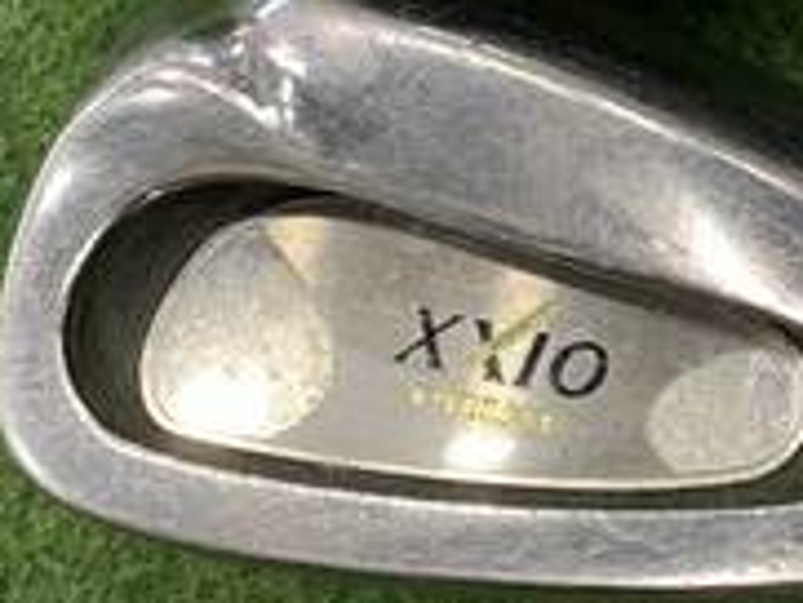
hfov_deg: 20.8
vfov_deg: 15.0
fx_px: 2136
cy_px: -288
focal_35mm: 92
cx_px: 750
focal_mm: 4.25
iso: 160
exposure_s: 1/60
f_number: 1.8
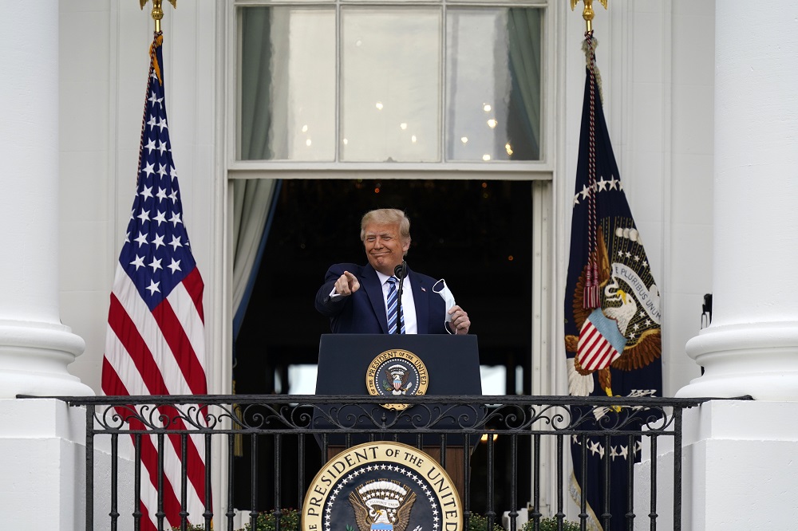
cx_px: 399
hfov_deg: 3.7
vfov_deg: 2.5
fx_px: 12409
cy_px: 266
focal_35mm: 560
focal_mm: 560
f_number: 4.5
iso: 400
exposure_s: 1/1600
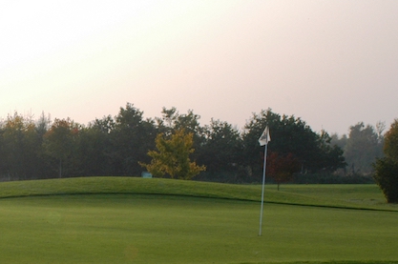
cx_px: -6
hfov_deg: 19.6
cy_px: 176
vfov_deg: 13.5
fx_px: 1115
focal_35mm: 101
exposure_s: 1/250
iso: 400
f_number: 8
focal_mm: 28
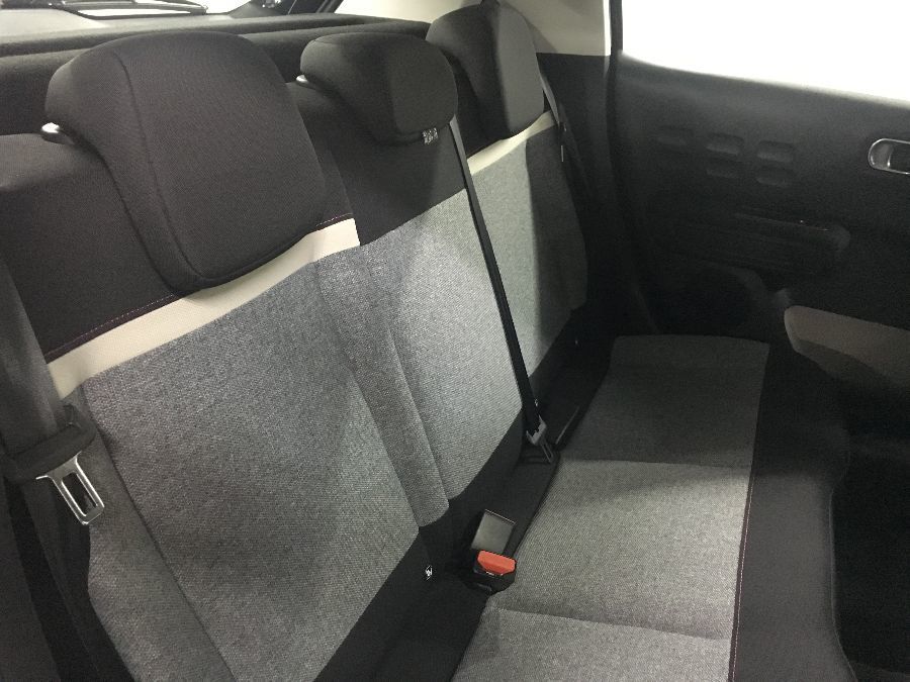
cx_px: 455
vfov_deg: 48.2
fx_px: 762
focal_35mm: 29
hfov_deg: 61.7
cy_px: 341
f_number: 2.2
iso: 320
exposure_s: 1/17
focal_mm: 4.15
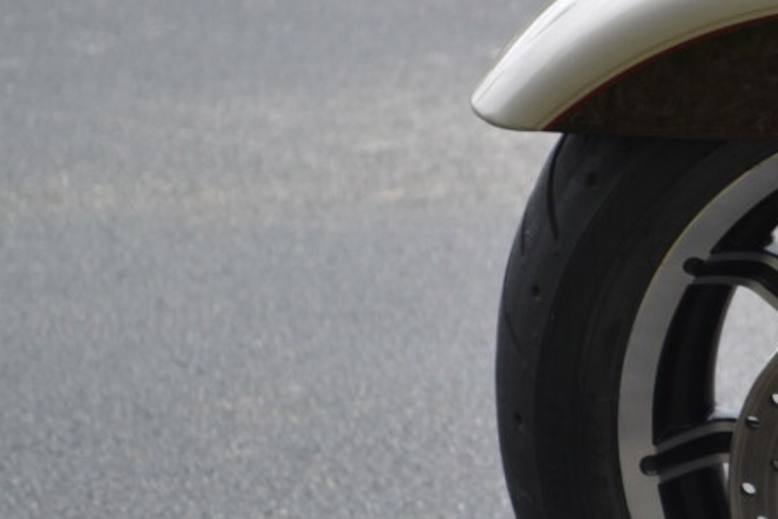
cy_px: 365
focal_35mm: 217
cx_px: 988
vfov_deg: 6.3
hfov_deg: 9.3
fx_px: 4696
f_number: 5.6
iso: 125
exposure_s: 1/125
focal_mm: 55
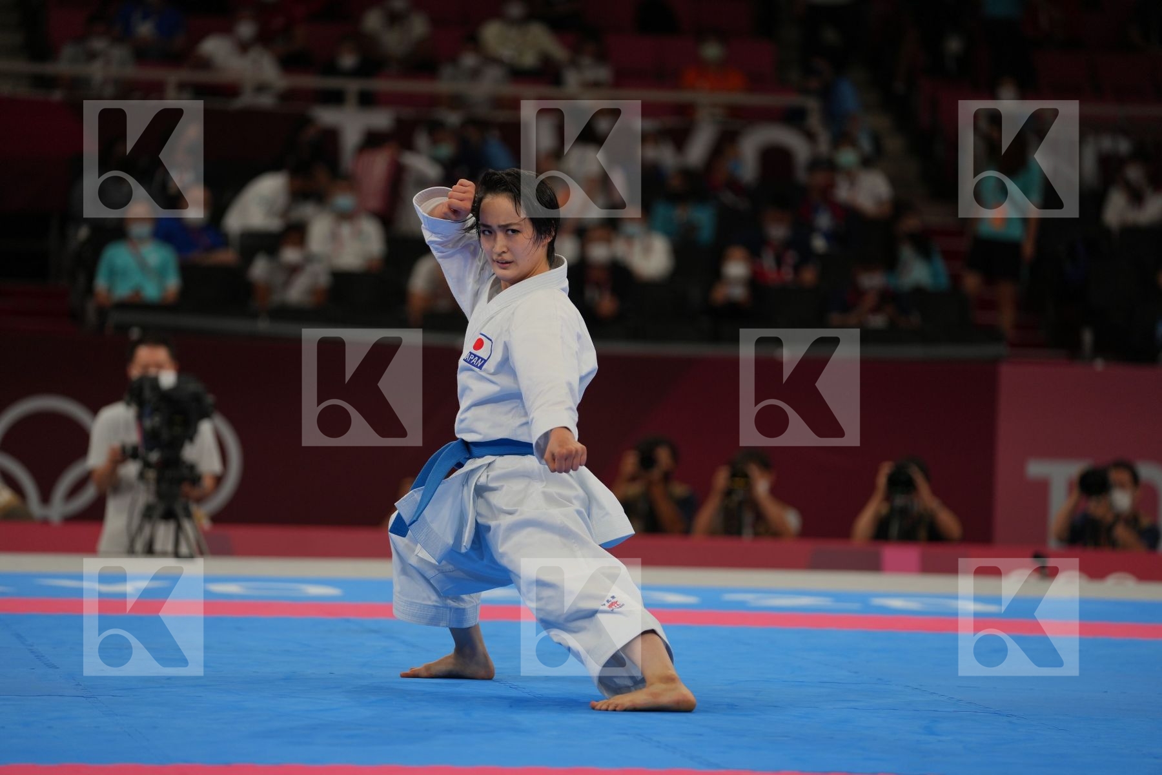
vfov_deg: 8.4
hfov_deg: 12.5
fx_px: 5293
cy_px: 388
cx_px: 581
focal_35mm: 164
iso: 400
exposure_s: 1/1000
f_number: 2.8
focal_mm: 164
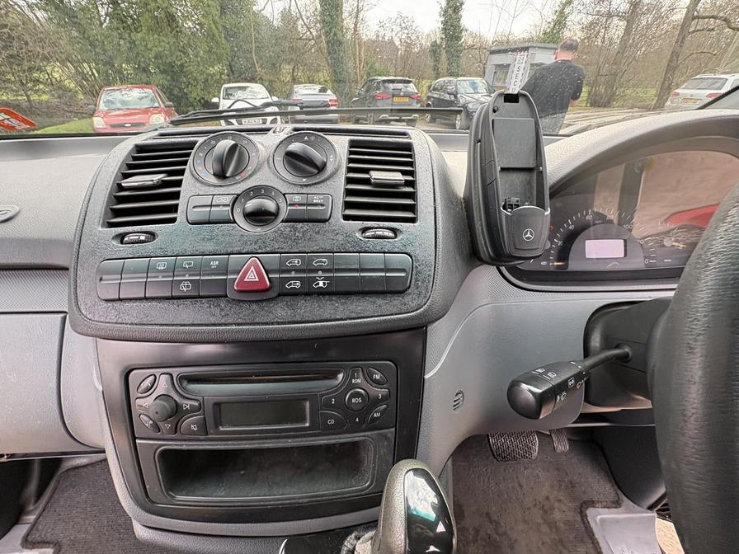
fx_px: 299
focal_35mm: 14
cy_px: 277
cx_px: 370
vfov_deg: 85.7
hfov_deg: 102.1
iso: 100
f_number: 2.2
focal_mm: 2.22
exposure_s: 1/99
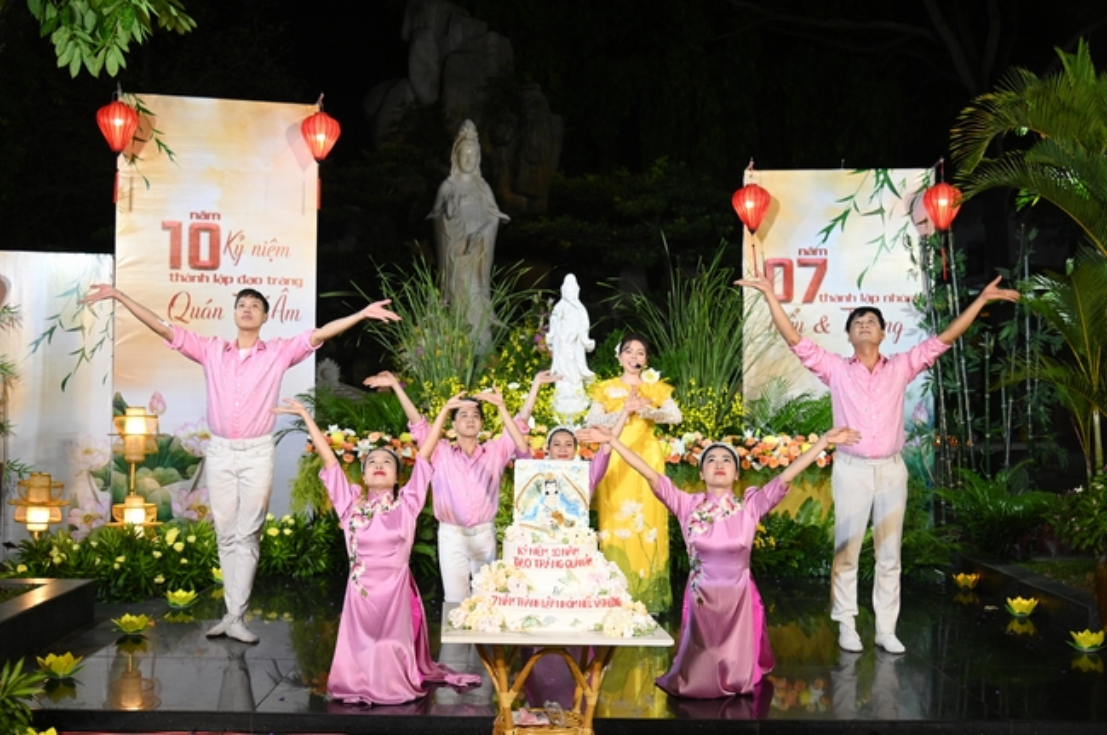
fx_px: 1229
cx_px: 554
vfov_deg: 33.3
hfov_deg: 48.5
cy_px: 368
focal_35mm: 40
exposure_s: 1/250
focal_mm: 40
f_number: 4
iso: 4000
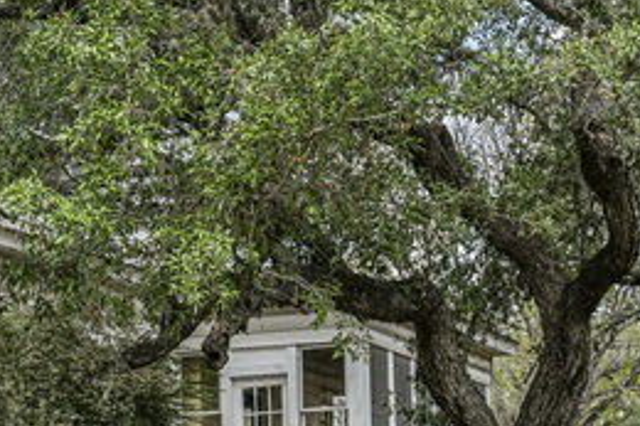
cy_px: 324
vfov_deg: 18.3
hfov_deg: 26.4
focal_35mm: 74
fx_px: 1315
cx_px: 57
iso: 250
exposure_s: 1/200
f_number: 10
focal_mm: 30
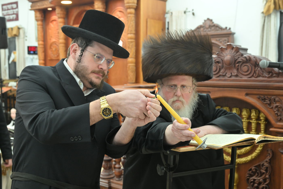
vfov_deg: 31.9
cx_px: 142
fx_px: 330
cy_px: 94
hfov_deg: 46.4
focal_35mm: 42
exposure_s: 1/200
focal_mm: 42
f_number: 5.6
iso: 2000
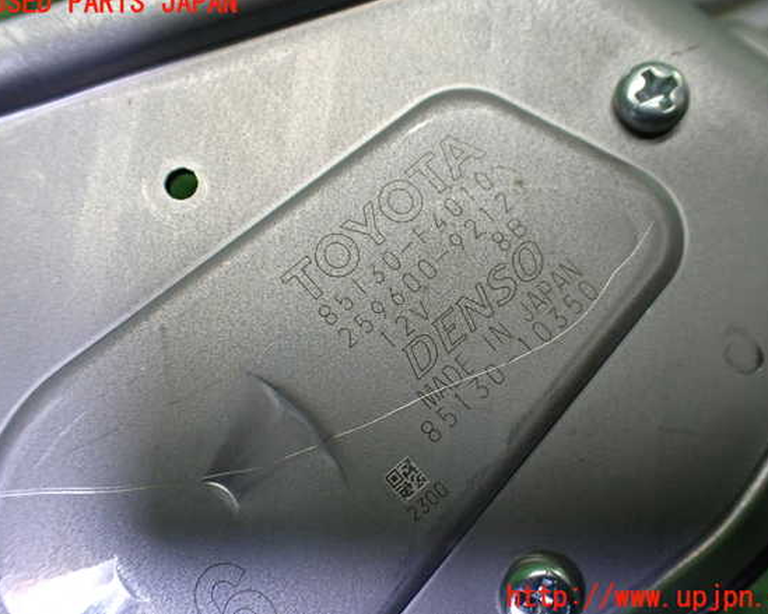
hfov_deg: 55.6
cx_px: 403
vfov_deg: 45.8
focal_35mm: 32
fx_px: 727
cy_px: 301
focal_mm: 5.4
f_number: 2.3
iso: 320
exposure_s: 1/125
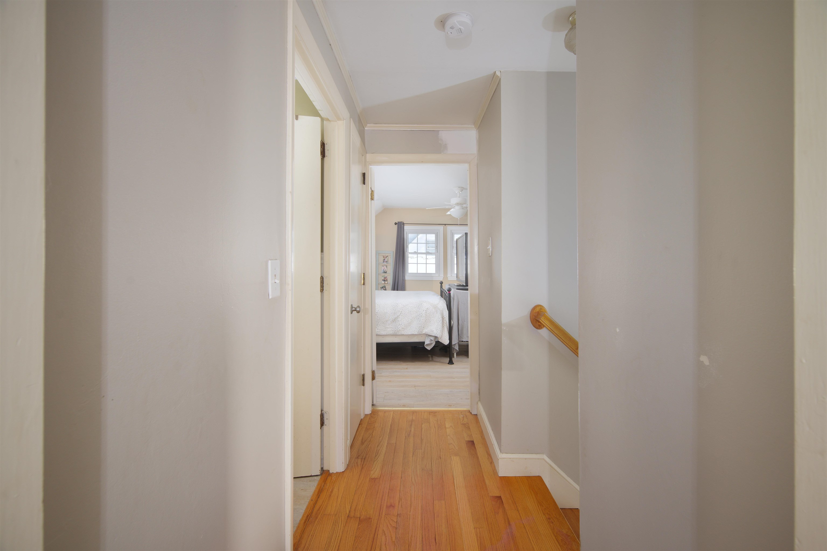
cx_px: 414
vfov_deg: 77.3
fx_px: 344
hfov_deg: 100.4
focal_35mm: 15
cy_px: 276
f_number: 7.1
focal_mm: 15
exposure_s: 2
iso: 320
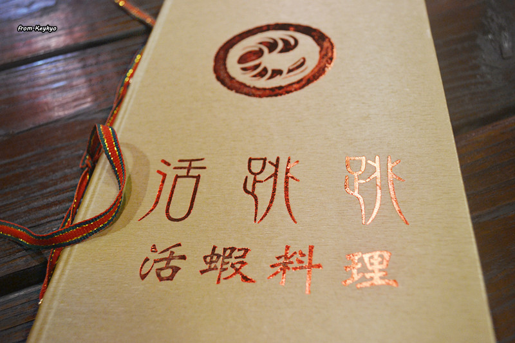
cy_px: 172
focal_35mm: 36
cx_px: 258
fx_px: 515
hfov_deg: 53.1
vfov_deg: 36.9
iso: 640
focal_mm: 24
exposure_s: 1/15
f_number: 4
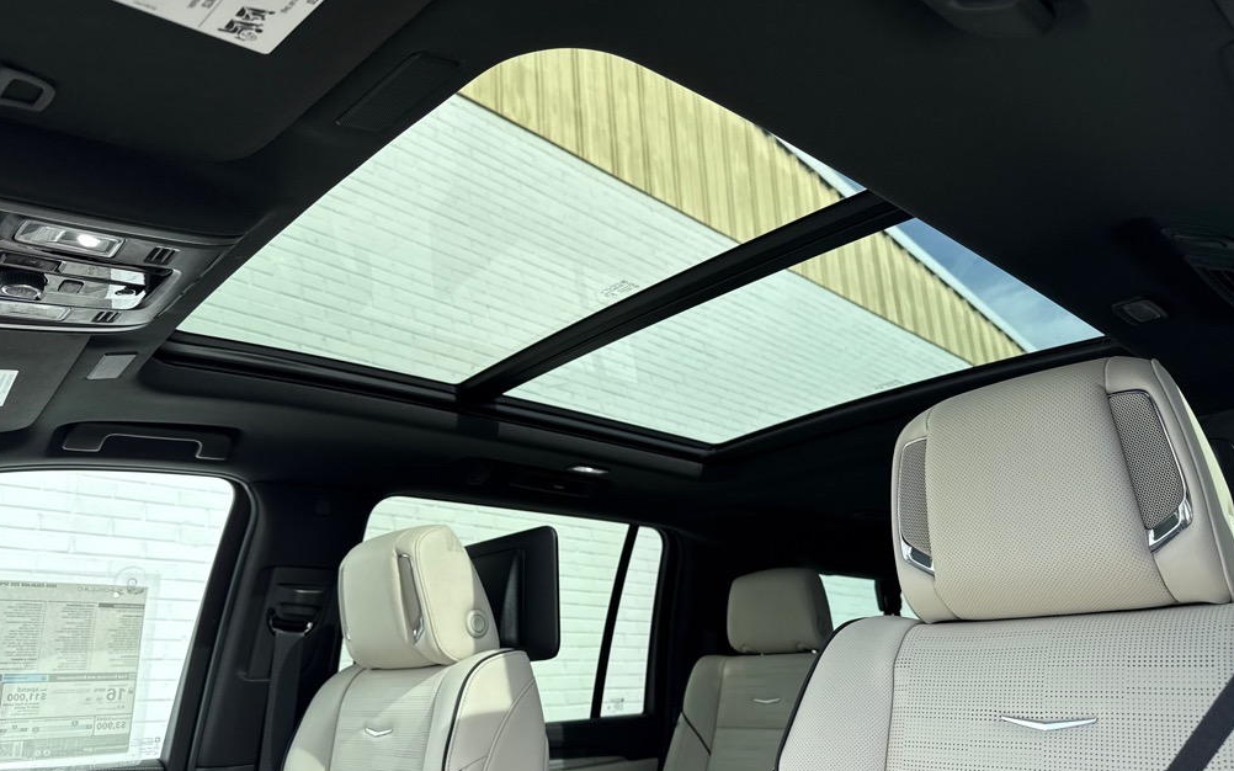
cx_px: 618
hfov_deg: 70.4
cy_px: 462
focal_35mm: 26
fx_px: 874
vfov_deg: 47.3
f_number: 1.78
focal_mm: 6.76
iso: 80
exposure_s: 1/1385
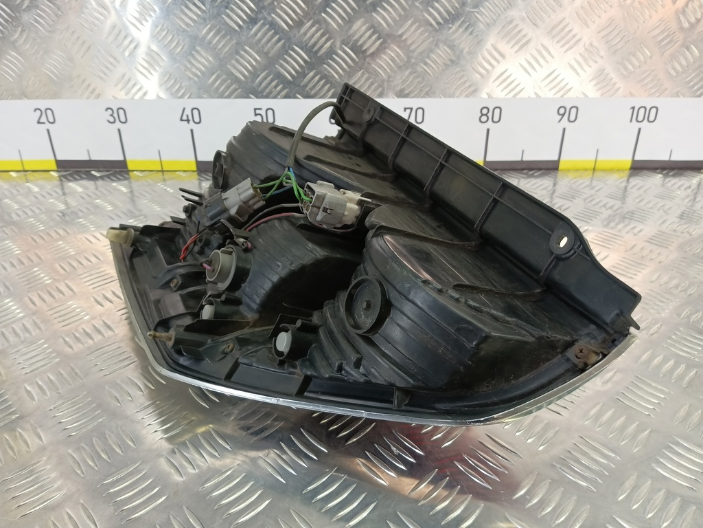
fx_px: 467
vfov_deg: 58.9
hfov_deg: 73.9
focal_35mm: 23
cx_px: 352
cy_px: 264
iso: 136
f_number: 1.6
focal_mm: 4.11
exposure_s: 1/50
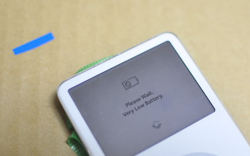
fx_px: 454
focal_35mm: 67
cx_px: 144
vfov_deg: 19.5
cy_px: 97
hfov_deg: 30.7
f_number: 1.8
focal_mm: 35
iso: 280
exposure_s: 1/30
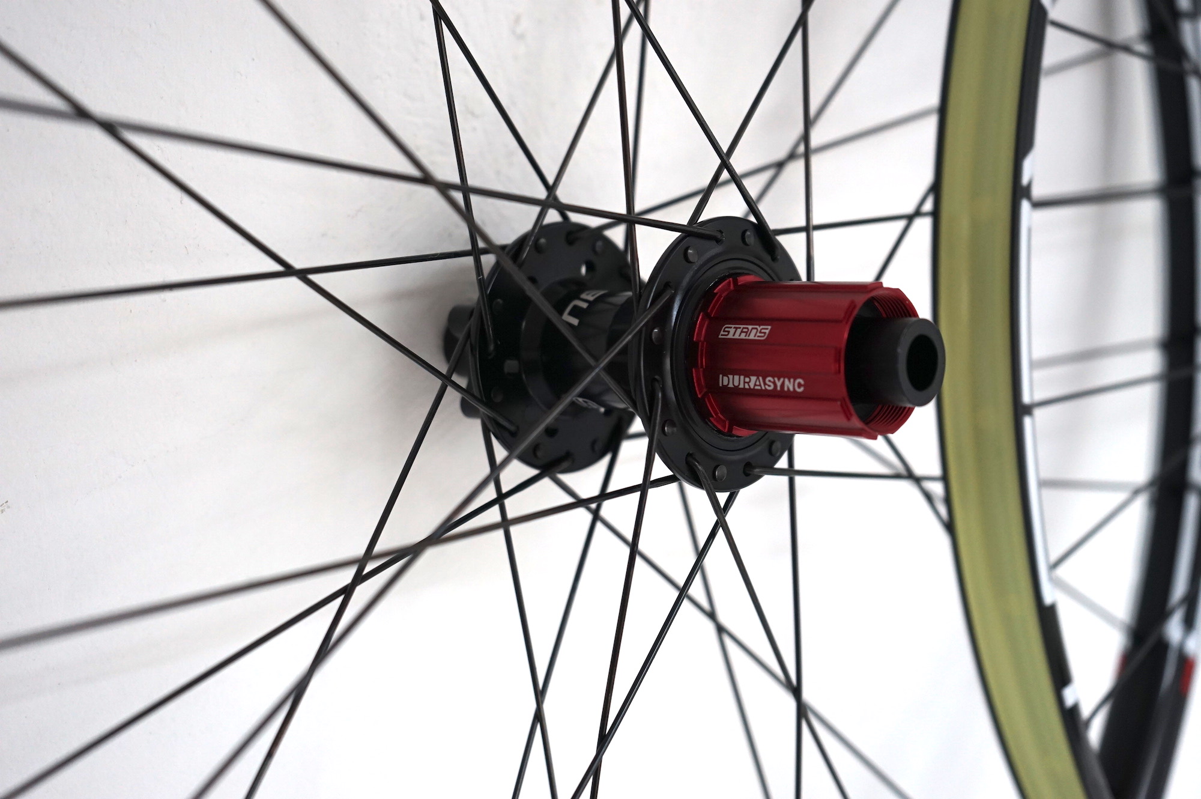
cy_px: 400
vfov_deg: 28.0
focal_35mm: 48
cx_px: 600
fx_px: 1600
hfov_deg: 41.1
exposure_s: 1/60
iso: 1000
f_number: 4.5
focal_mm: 48
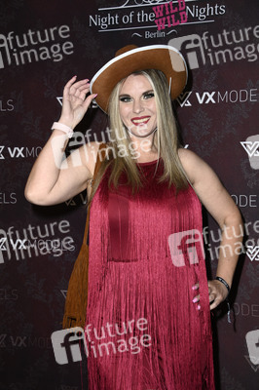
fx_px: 605
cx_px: 130
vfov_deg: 35.7
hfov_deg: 24.2
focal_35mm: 56
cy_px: 195
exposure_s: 1/160
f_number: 5.6
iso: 500
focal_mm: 56
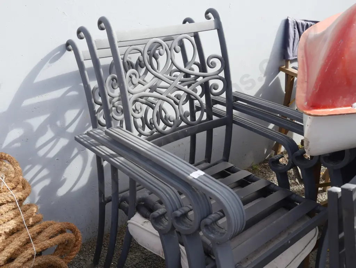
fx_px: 412
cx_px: 178
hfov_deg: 46.8
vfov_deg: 36.0
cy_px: 134
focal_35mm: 40
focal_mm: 20
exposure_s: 1/200
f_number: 6.3
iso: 200
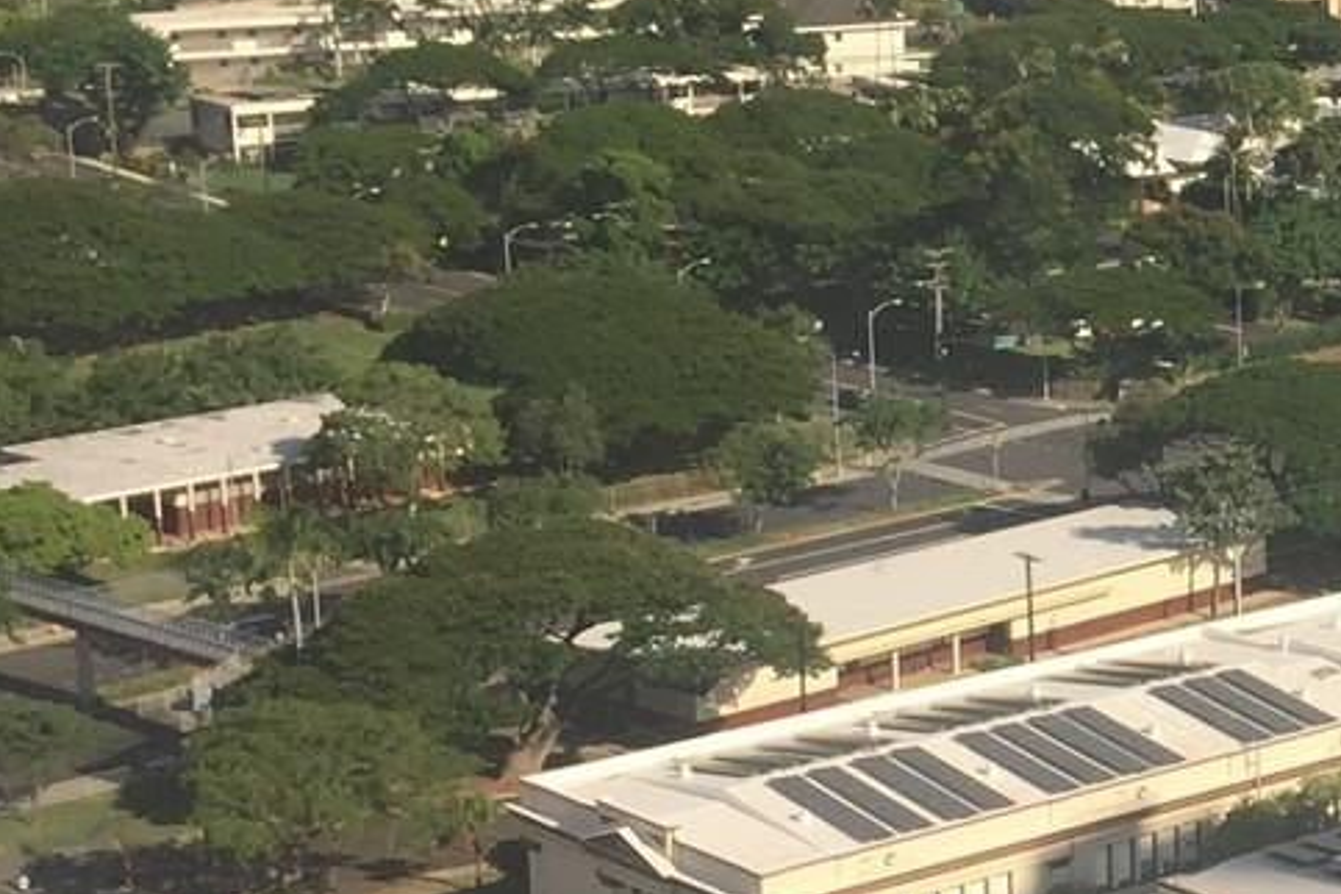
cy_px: 555
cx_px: 1896
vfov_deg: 13.7
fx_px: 3725
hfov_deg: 18.5
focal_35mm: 100
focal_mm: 4.15
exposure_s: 1/1319
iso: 32
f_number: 2.2
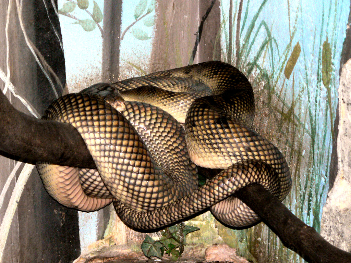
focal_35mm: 198
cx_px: 176
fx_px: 2008
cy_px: 132
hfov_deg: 10.0
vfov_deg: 7.5
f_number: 3.3
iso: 400
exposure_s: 1/60
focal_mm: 32.9
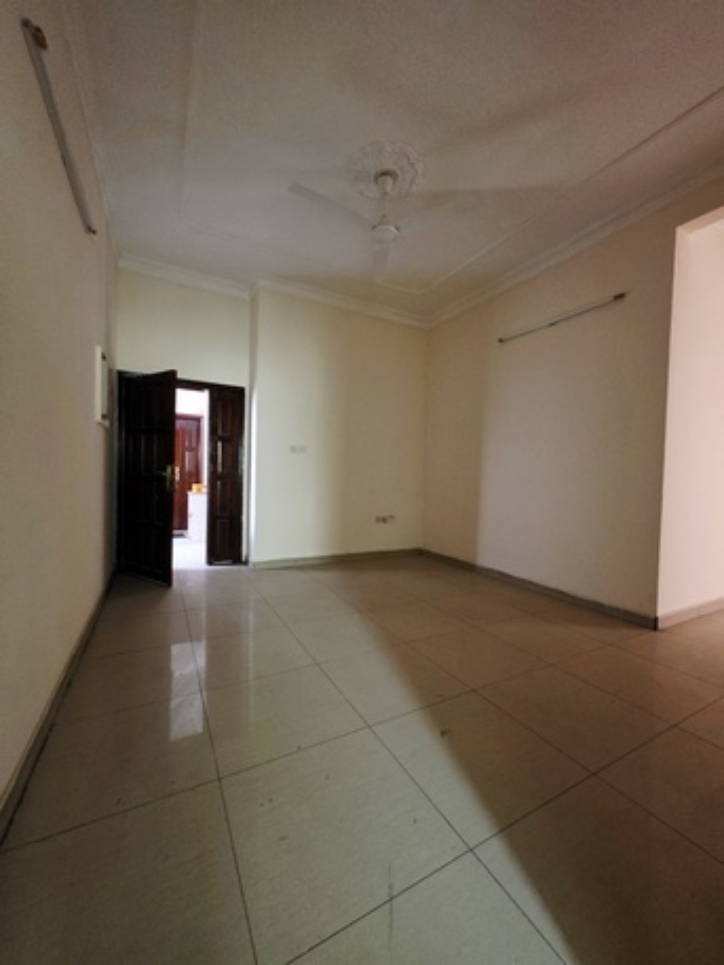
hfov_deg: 89.9
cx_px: 362
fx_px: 362
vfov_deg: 106.2
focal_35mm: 13
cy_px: 482
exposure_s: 1/33.4
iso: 1000
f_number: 1.9
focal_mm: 2.2
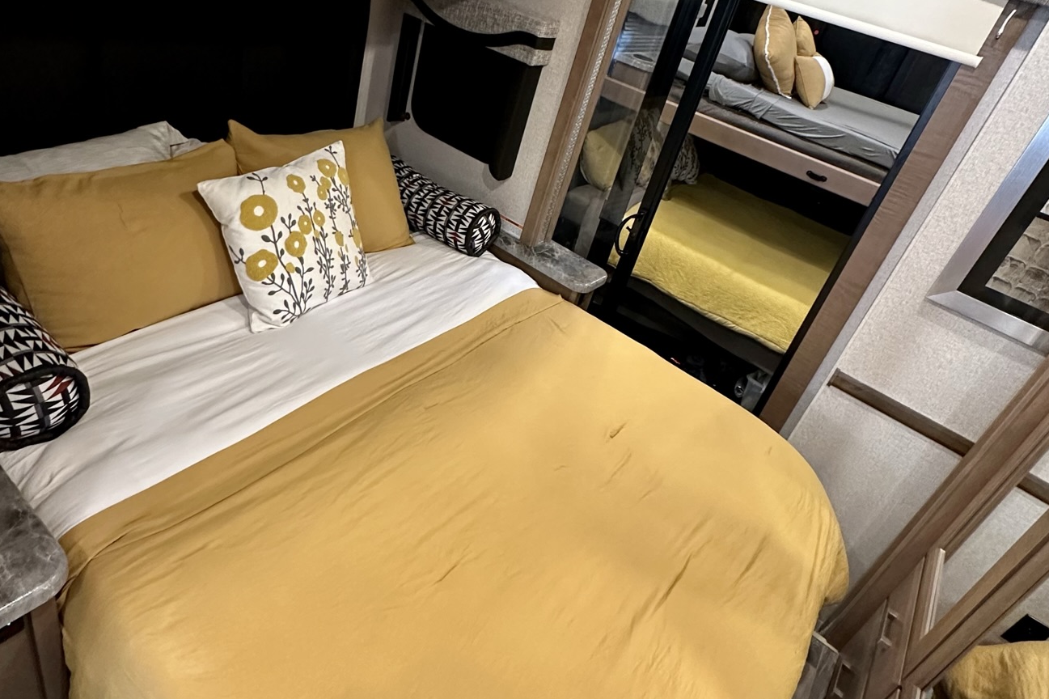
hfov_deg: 76.0
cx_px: 487
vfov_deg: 54.7
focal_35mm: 23
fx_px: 670
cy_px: 283
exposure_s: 1/60
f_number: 2.2
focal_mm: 2.22
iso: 400
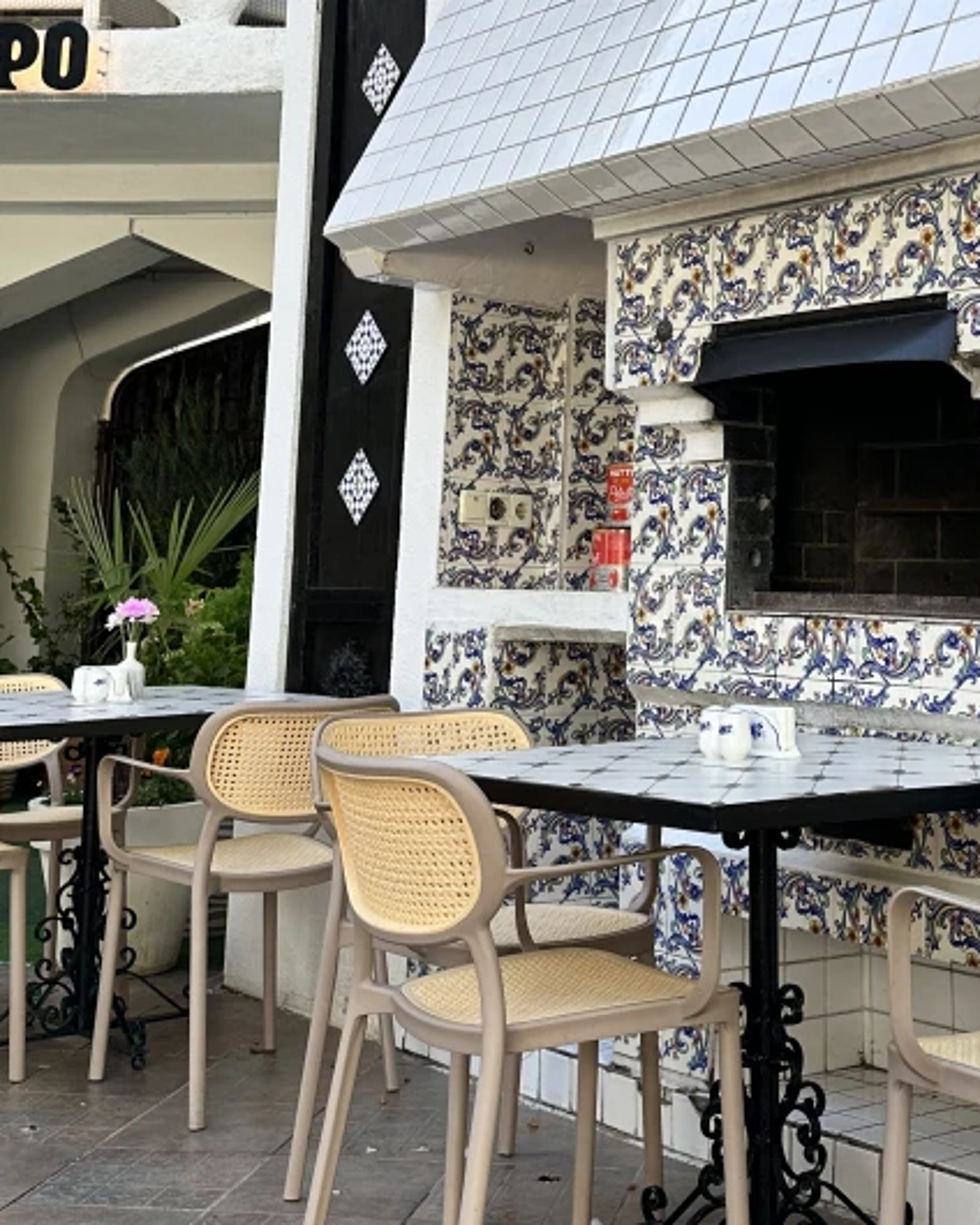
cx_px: 654
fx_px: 1922
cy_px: 321
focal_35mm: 53
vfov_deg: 34.7
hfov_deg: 28.4
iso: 80
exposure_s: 1/718
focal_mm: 6.86
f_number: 1.78
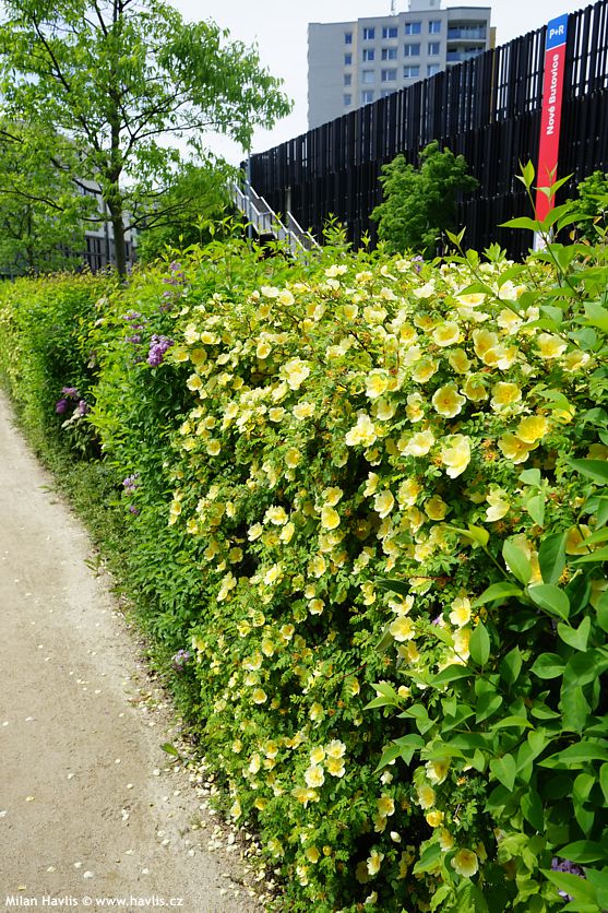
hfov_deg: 46.4
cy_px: 456
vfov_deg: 65.5
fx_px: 710
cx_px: 304
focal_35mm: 28
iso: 100
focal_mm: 28
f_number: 10
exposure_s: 1/100
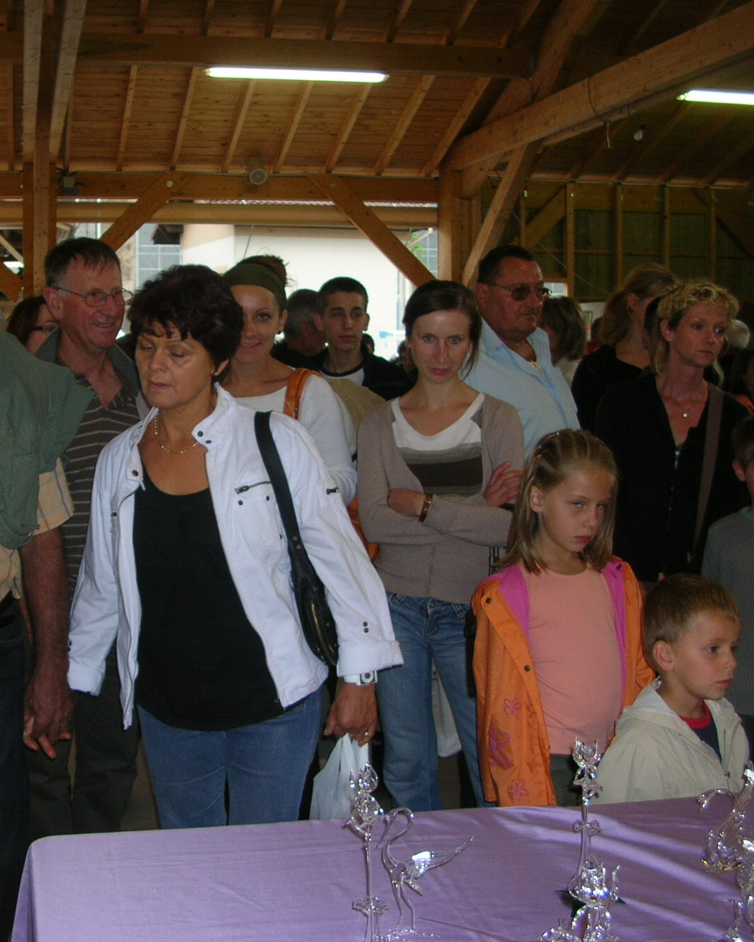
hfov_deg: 32.5
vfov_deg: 40.3
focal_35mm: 46
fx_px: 1283
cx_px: 245
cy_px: 469
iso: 60
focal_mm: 5.8
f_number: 2.8
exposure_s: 1/60.1
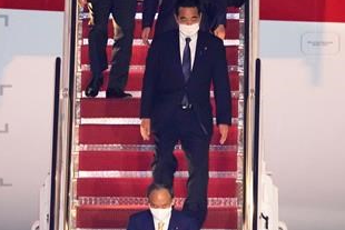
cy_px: 229
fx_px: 11256
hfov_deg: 1.8
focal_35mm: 1174
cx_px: 178
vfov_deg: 1.2
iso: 5000
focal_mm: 560
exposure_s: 1/125
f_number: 4
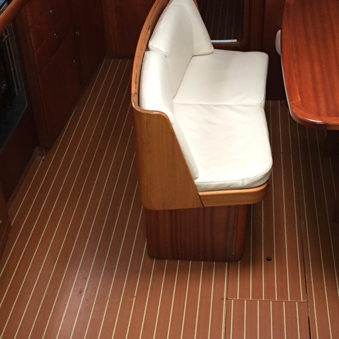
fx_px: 620
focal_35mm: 56
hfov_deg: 30.2
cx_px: 238
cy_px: 150
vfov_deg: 30.5
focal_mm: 4.15
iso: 200
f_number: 2.2
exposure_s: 1/33
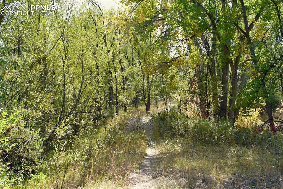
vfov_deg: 27.0
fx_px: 393
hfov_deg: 39.6
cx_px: 142
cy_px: 94
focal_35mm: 50
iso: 320
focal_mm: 50
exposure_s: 1/250
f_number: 8
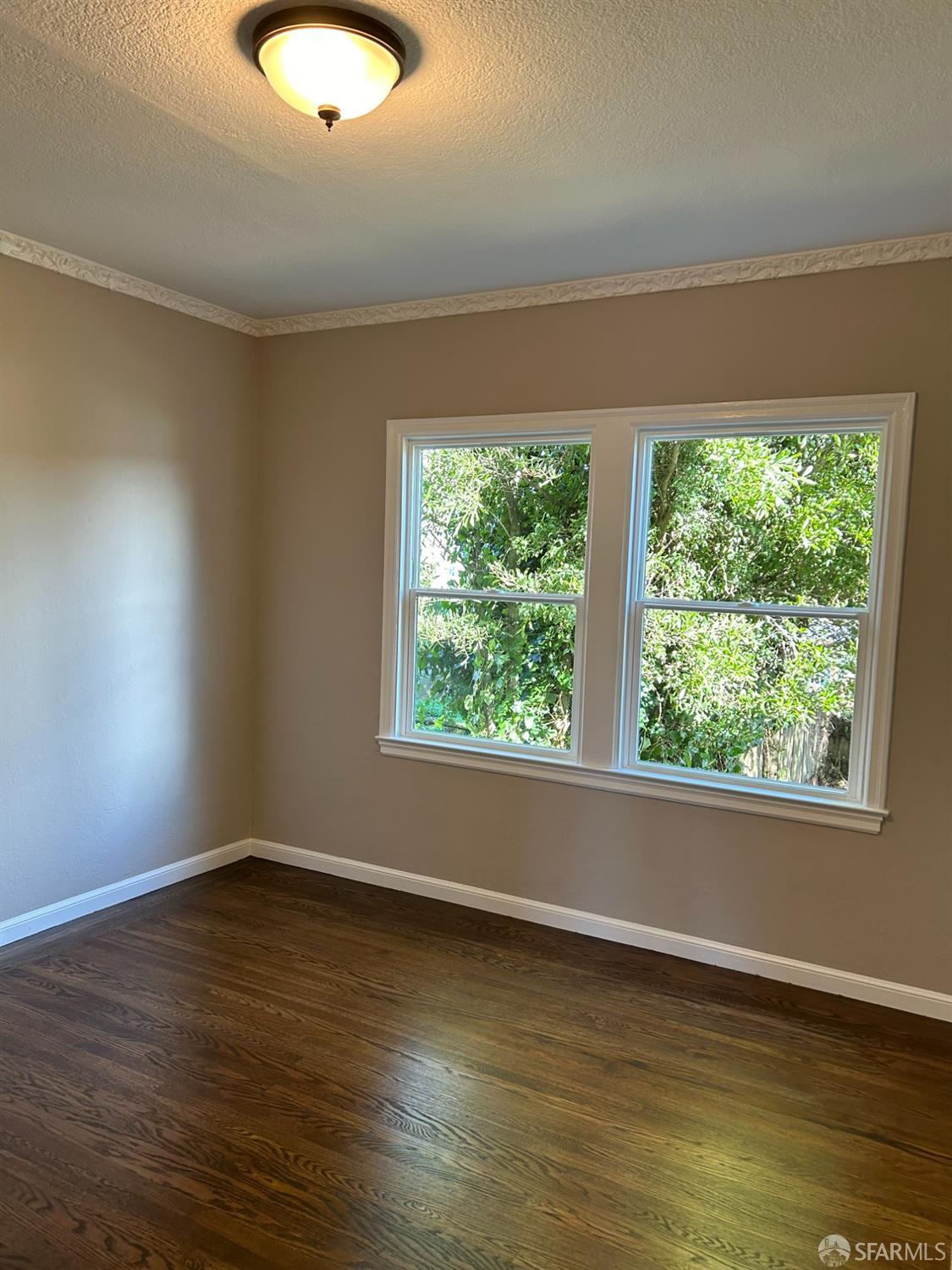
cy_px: 635
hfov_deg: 53.1
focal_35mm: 26
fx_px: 953
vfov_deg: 67.3
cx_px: 476
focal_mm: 5.7
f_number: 1.5
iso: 100
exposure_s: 1/120
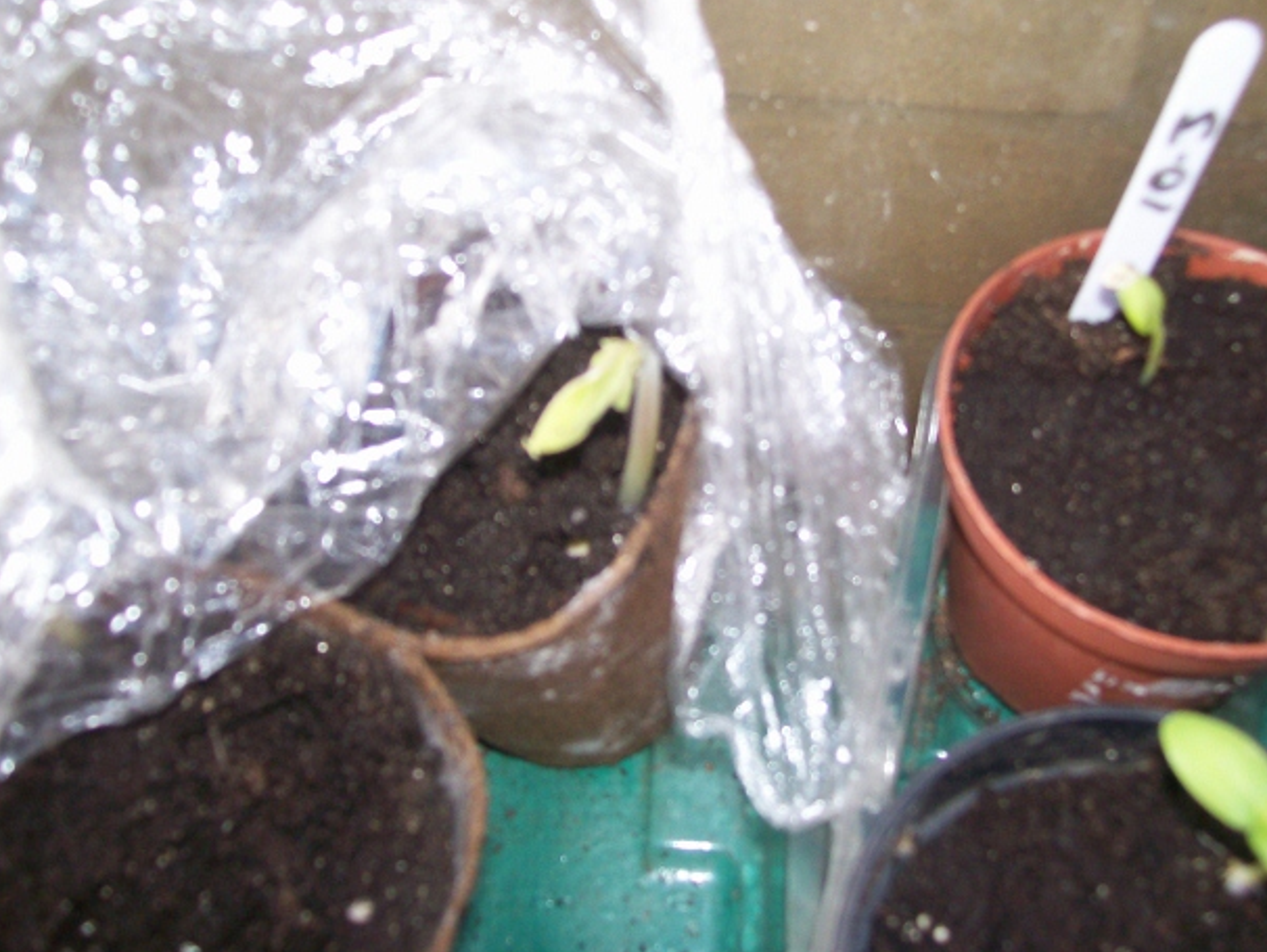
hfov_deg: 49.0
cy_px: 452
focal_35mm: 38
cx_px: 654
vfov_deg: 37.7
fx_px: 1391
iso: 140
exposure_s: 1/64
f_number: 2.7
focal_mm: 6
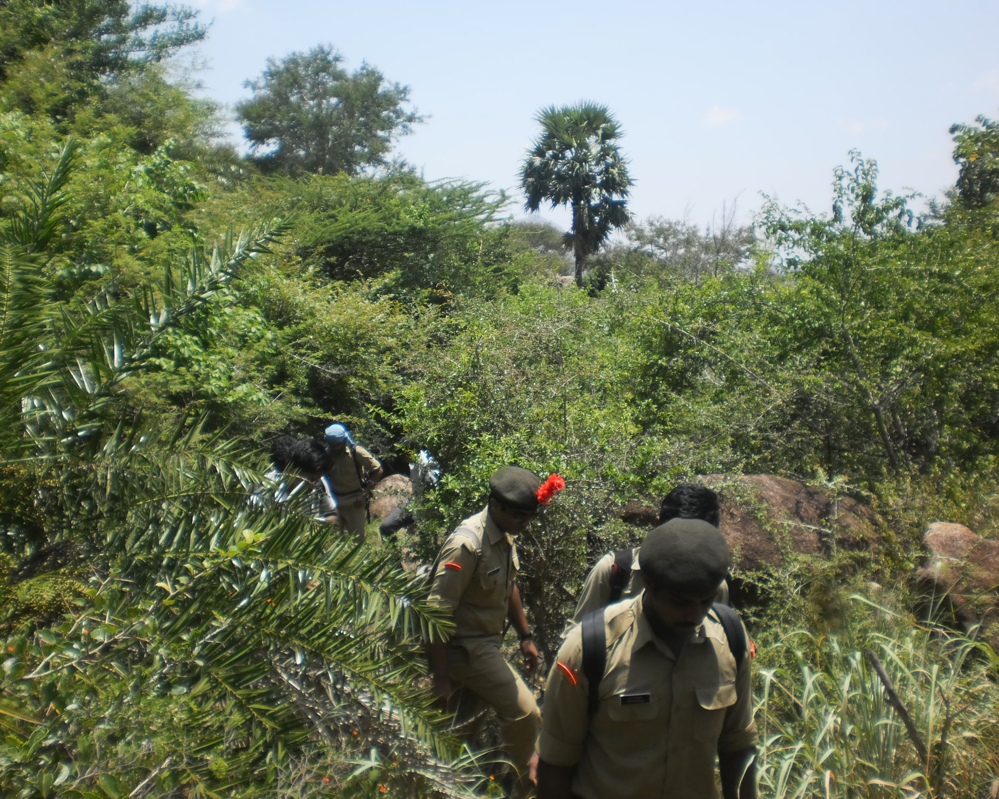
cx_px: 493
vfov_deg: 38.2
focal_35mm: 39
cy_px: 387
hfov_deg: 46.8
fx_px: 1153
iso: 100
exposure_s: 1/1000
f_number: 3.1
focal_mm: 6.3
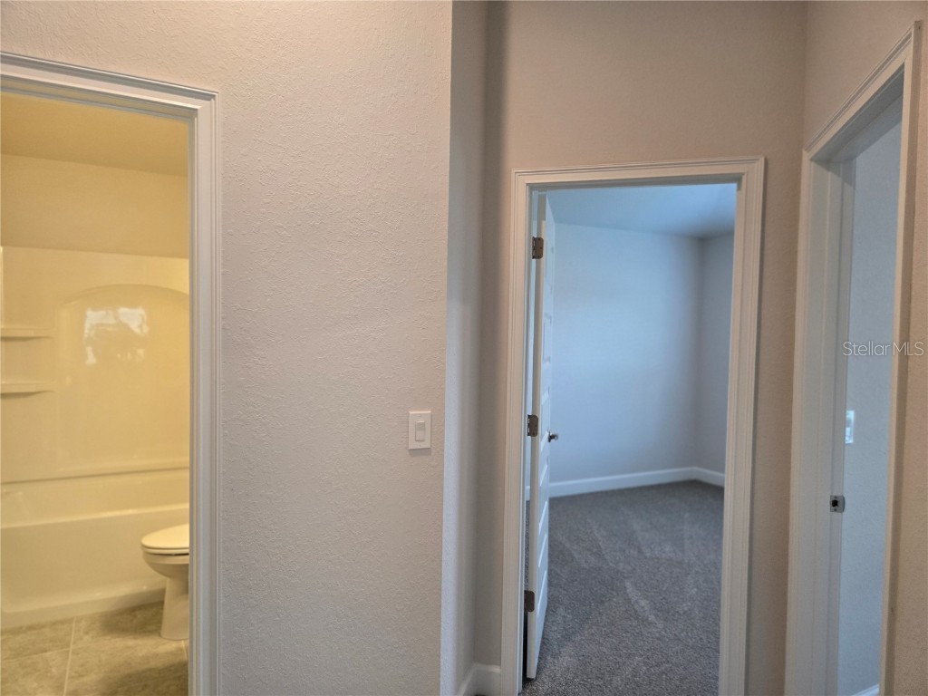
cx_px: 464
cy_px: 348
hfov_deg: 73.9
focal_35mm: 23
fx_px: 617
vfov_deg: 58.9
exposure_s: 1/120
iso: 250
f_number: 1.8
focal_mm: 5.4
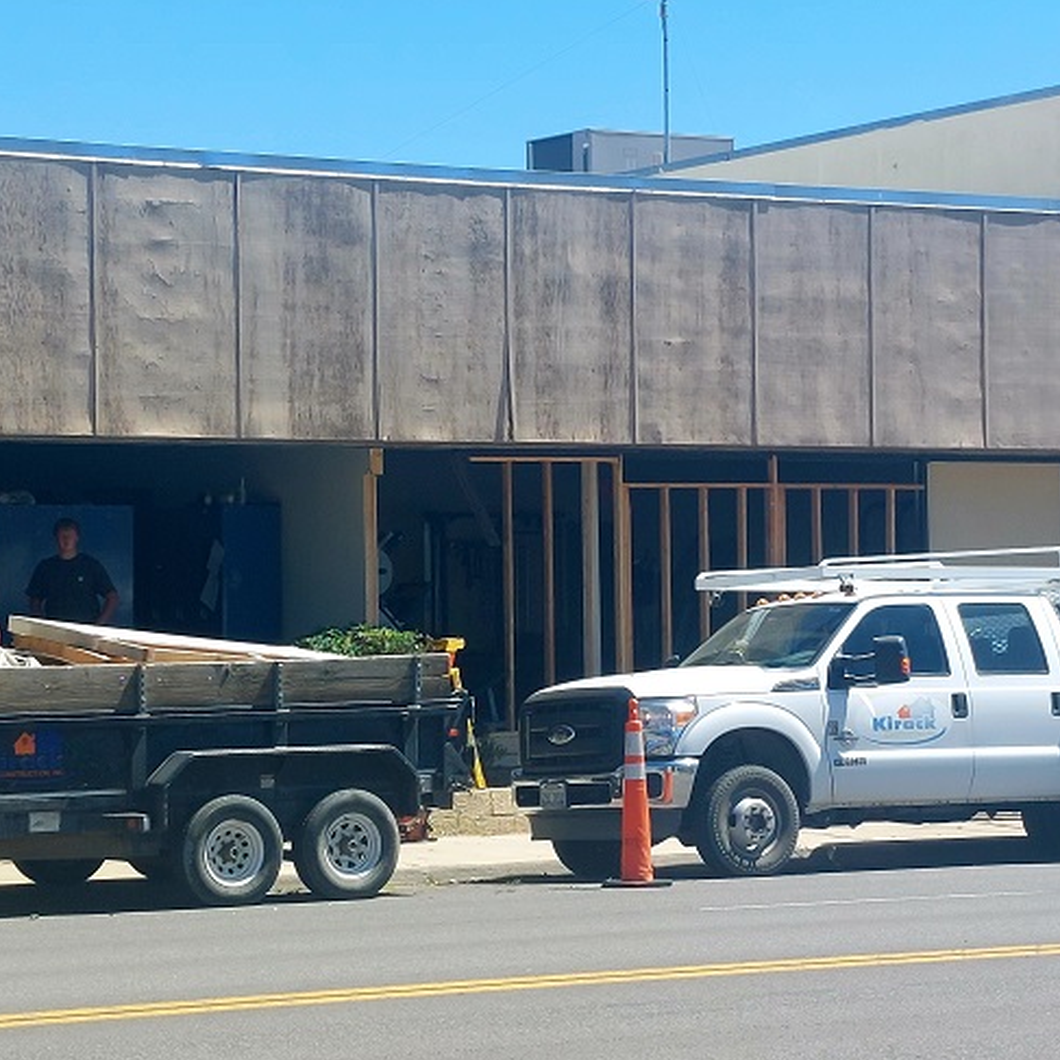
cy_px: 535
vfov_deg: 55.6
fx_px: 1005
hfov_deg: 55.5
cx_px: 461
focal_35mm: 29
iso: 25
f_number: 1.8
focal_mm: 5.23
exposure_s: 1/714
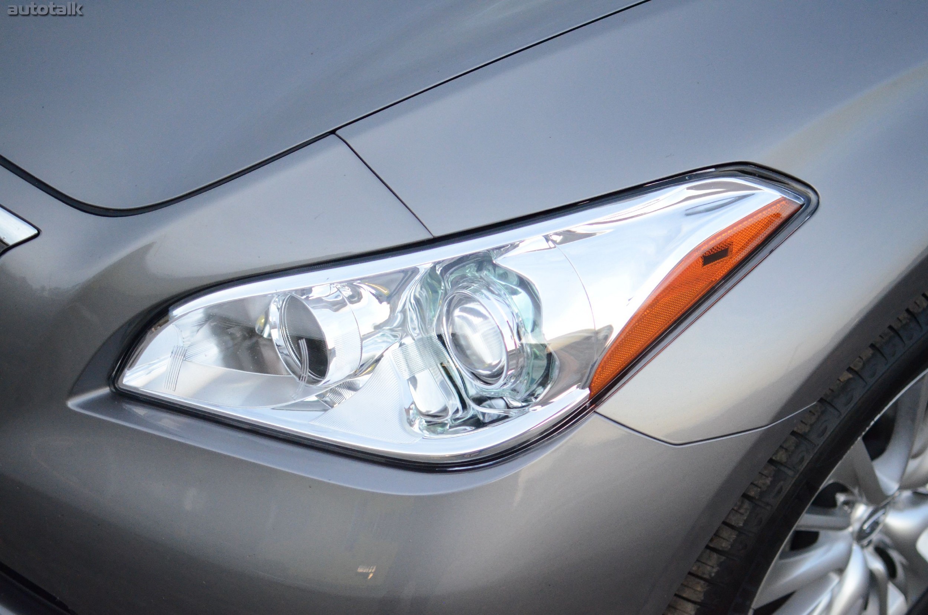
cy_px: 308
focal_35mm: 52
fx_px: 1351
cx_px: 464
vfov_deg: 25.6
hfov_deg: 37.9
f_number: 1.8
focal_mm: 35
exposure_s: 1/8000
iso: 3200
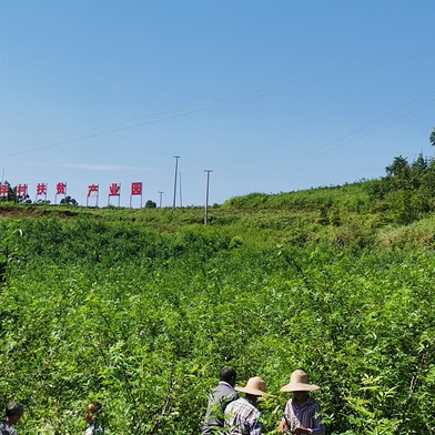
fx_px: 1066
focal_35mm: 75
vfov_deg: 23.1
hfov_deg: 22.8
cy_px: 237
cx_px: 99
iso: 50
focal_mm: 4.75
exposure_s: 1/1513
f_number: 1.8
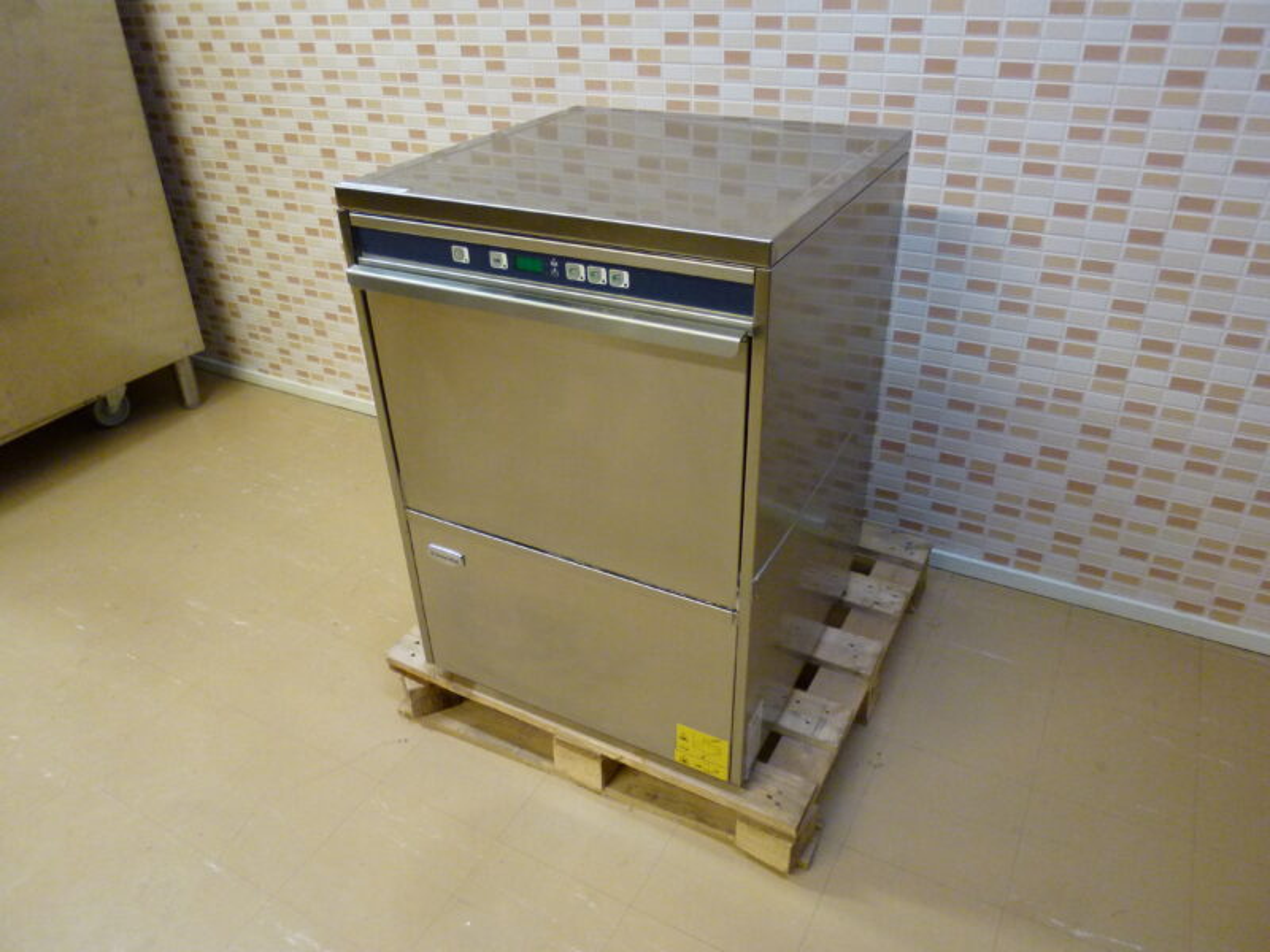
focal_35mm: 24
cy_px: 476
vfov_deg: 56.8
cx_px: 635
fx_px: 881
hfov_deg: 71.6
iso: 250
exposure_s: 1/60
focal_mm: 4.3
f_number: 2.2
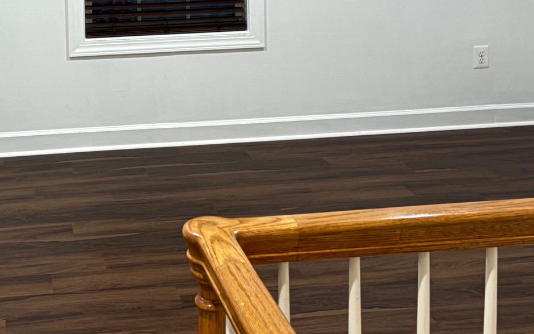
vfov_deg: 20.5
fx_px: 873
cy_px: -44
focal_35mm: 60
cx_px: 110
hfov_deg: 33.1
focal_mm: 5.96
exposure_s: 1/60
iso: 250
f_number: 1.6
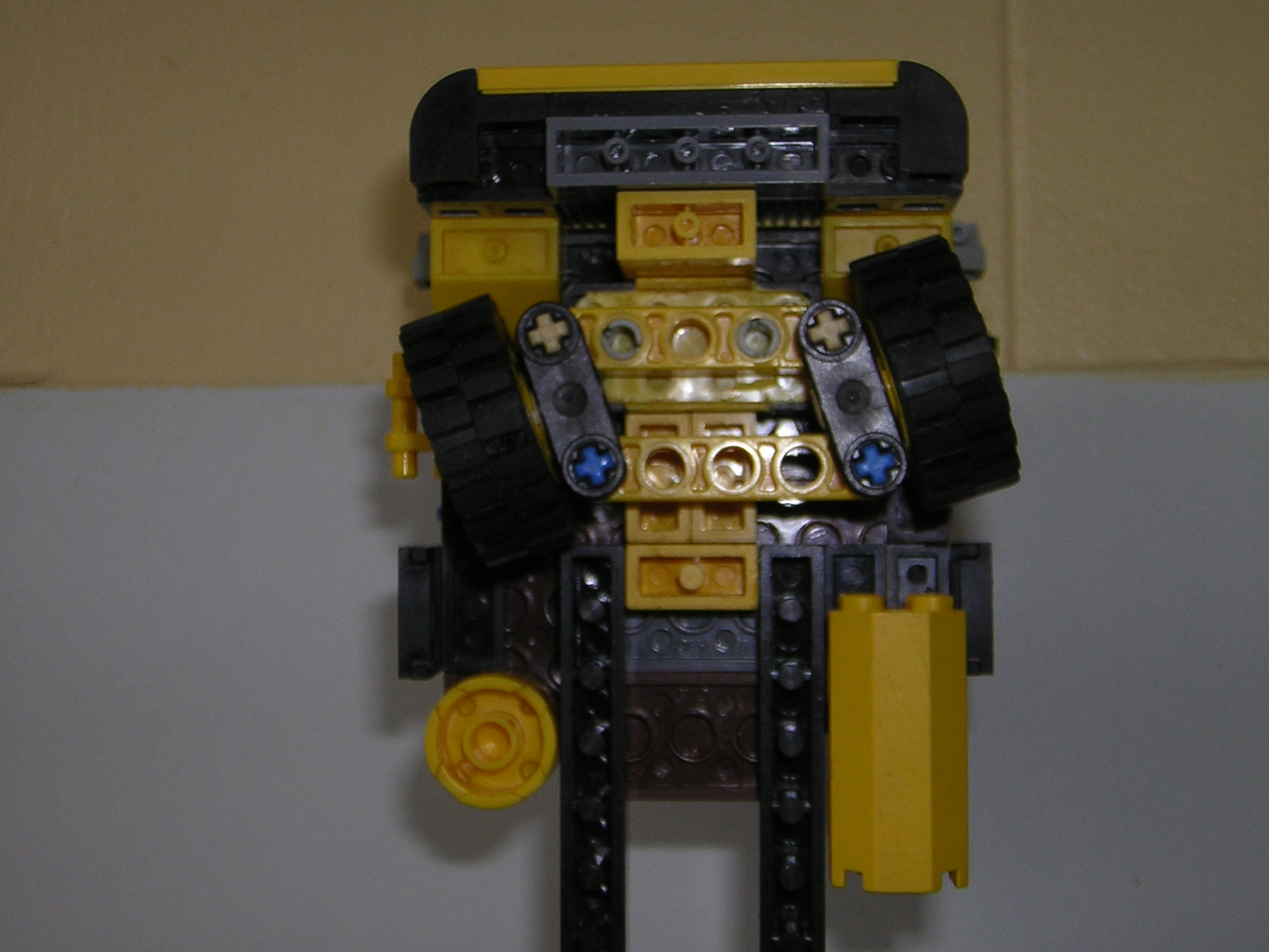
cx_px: 634
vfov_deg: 23.7
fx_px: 2273
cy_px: 476
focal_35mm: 62
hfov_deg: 31.2
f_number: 3.4
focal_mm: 8.1
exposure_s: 1/60.1
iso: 50
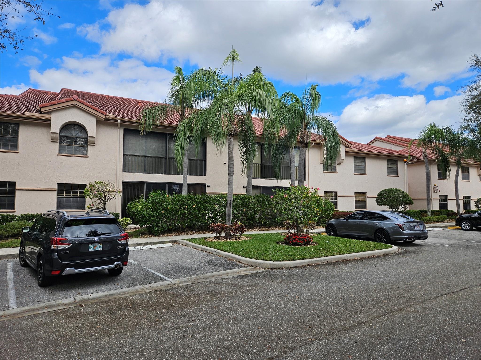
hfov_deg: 73.9
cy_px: 180
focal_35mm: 23
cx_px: 240
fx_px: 320
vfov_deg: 58.9
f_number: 1.8
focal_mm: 5.4
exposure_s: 1/1538
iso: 25
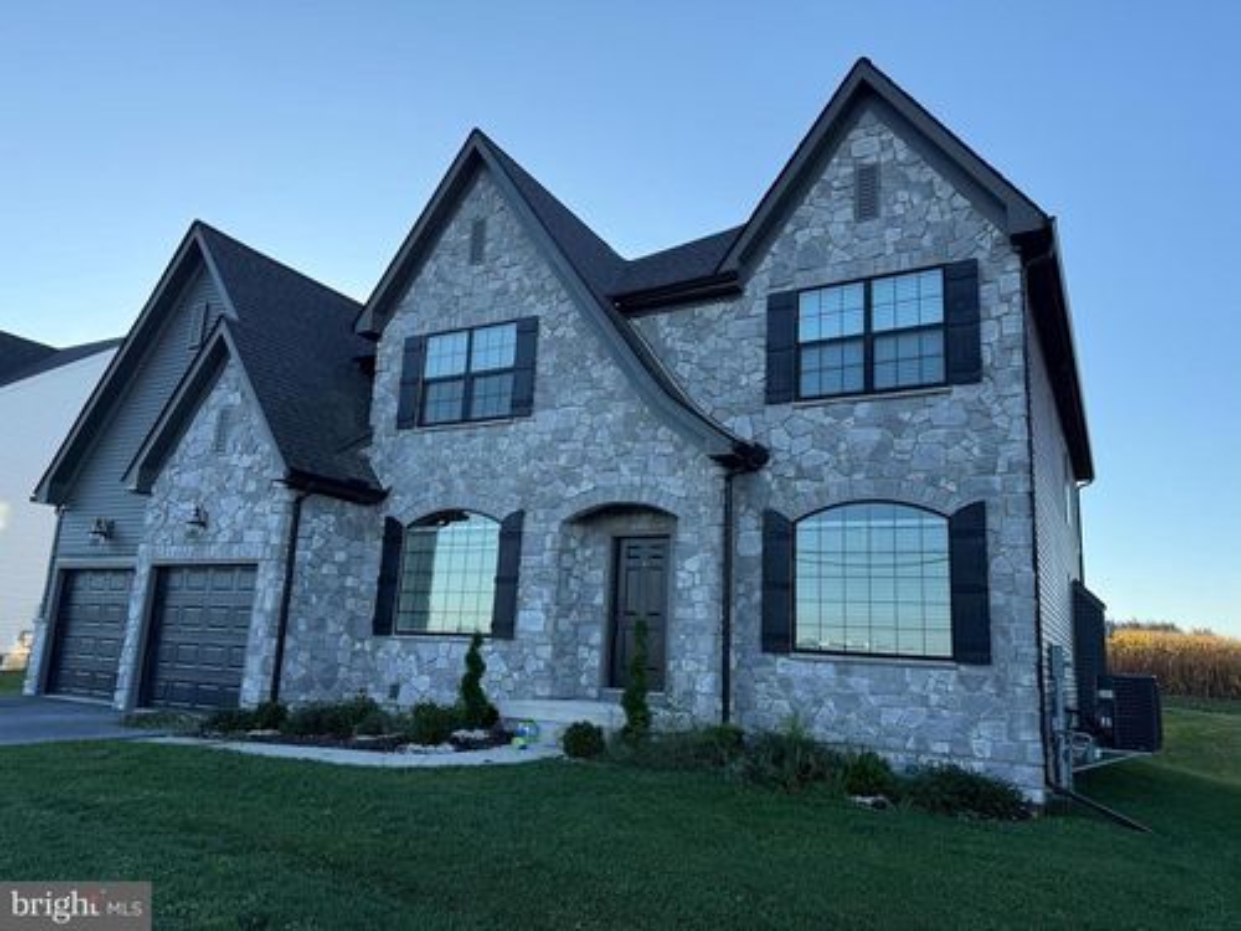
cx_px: 620
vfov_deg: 56.8
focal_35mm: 24
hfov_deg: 71.6
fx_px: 860
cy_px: 466
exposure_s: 1/1653
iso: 100
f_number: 1.78
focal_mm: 6.76
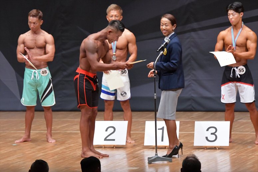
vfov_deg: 5.1
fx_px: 1934
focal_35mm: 270
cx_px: 129
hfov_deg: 7.6
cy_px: 86
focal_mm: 180
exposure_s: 1/400
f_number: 5.6
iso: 8000
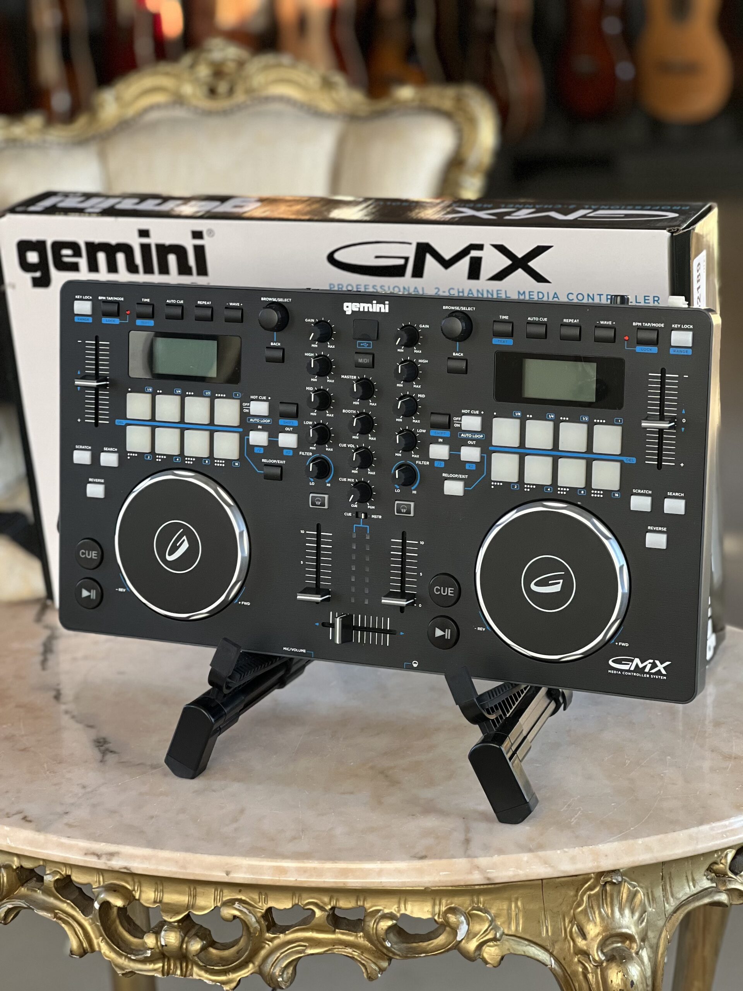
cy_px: 496
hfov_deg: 19.1
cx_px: 372
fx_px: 2204
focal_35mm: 77
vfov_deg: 25.3
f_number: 2.8
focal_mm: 9
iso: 250
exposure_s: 1/73
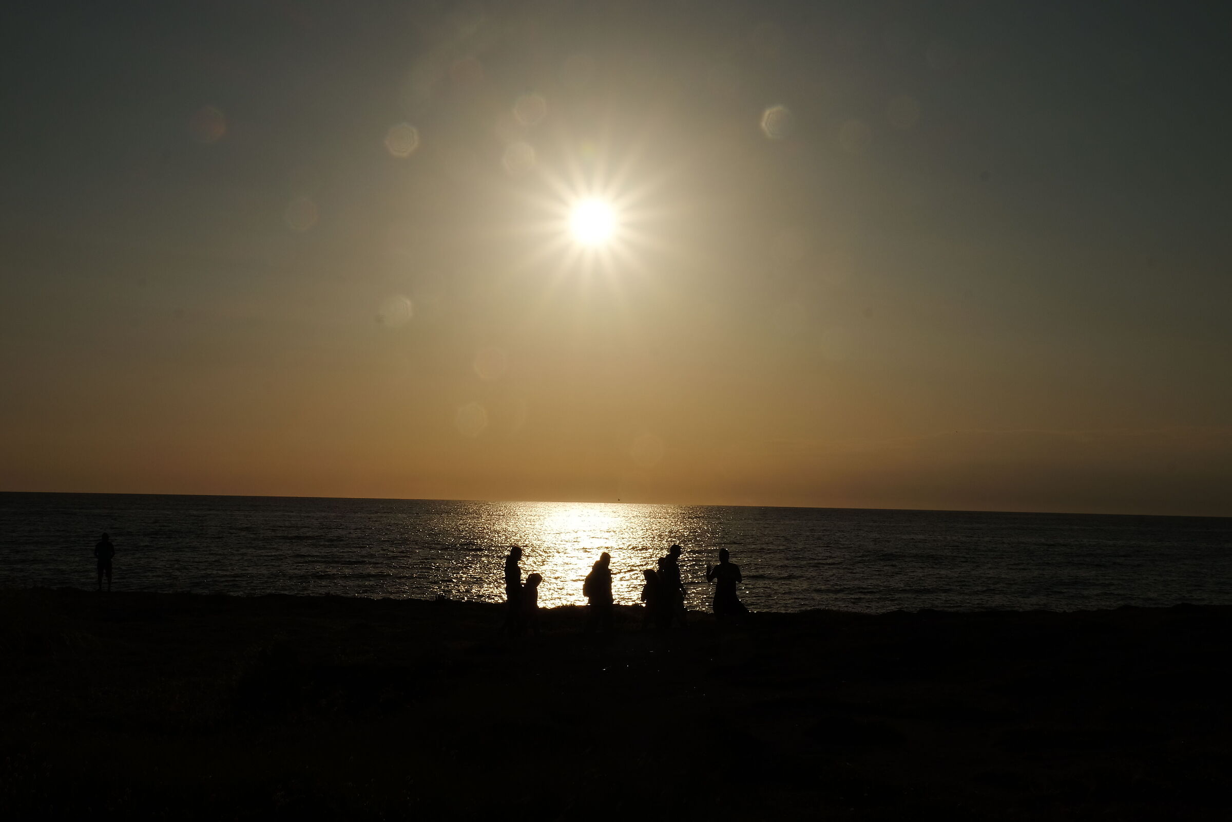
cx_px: 616
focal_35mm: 40
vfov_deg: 33.4
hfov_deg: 48.5
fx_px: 1369
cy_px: 411
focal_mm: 26.6
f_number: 22
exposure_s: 1/600
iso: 200
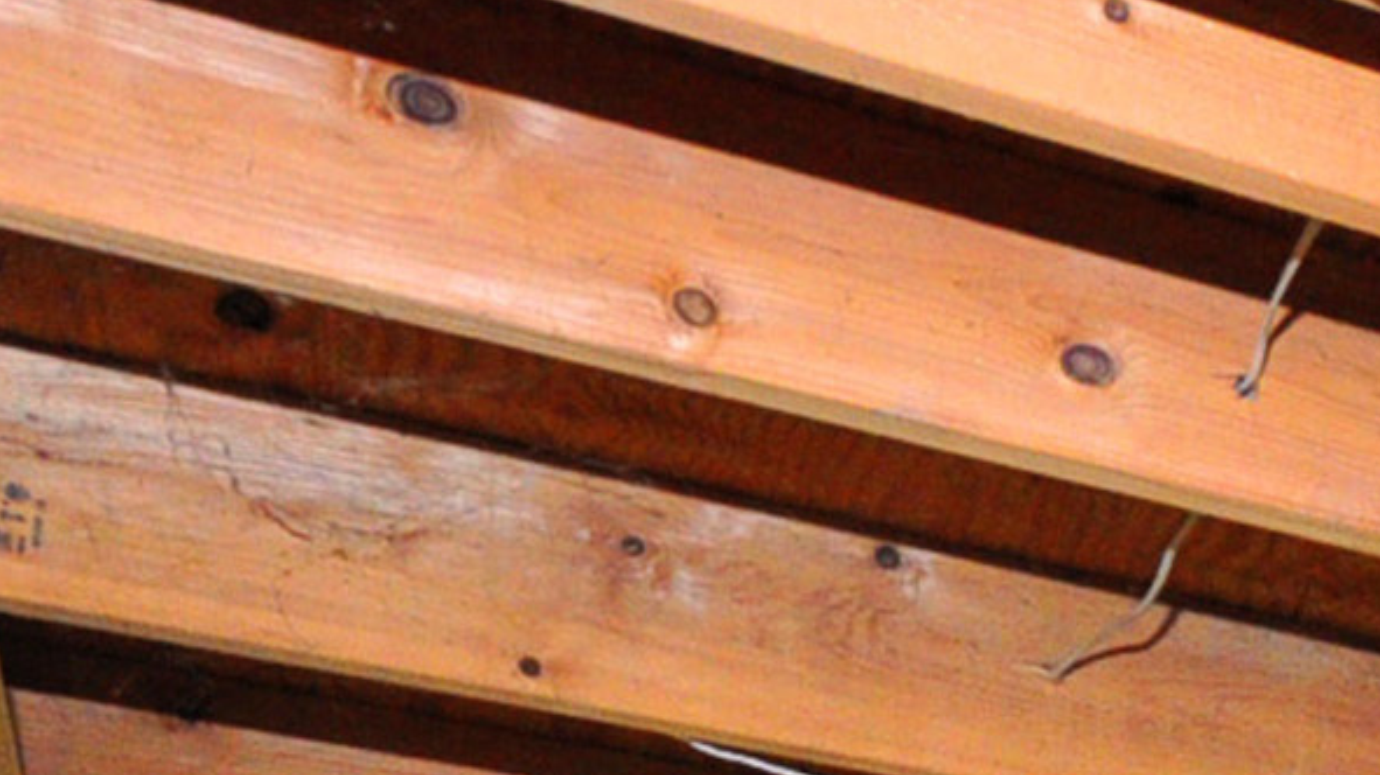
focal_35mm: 77
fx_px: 2817
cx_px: 1810
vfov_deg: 11.6
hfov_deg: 24.0
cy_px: 2087
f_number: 5
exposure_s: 1/60
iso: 1250
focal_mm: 10
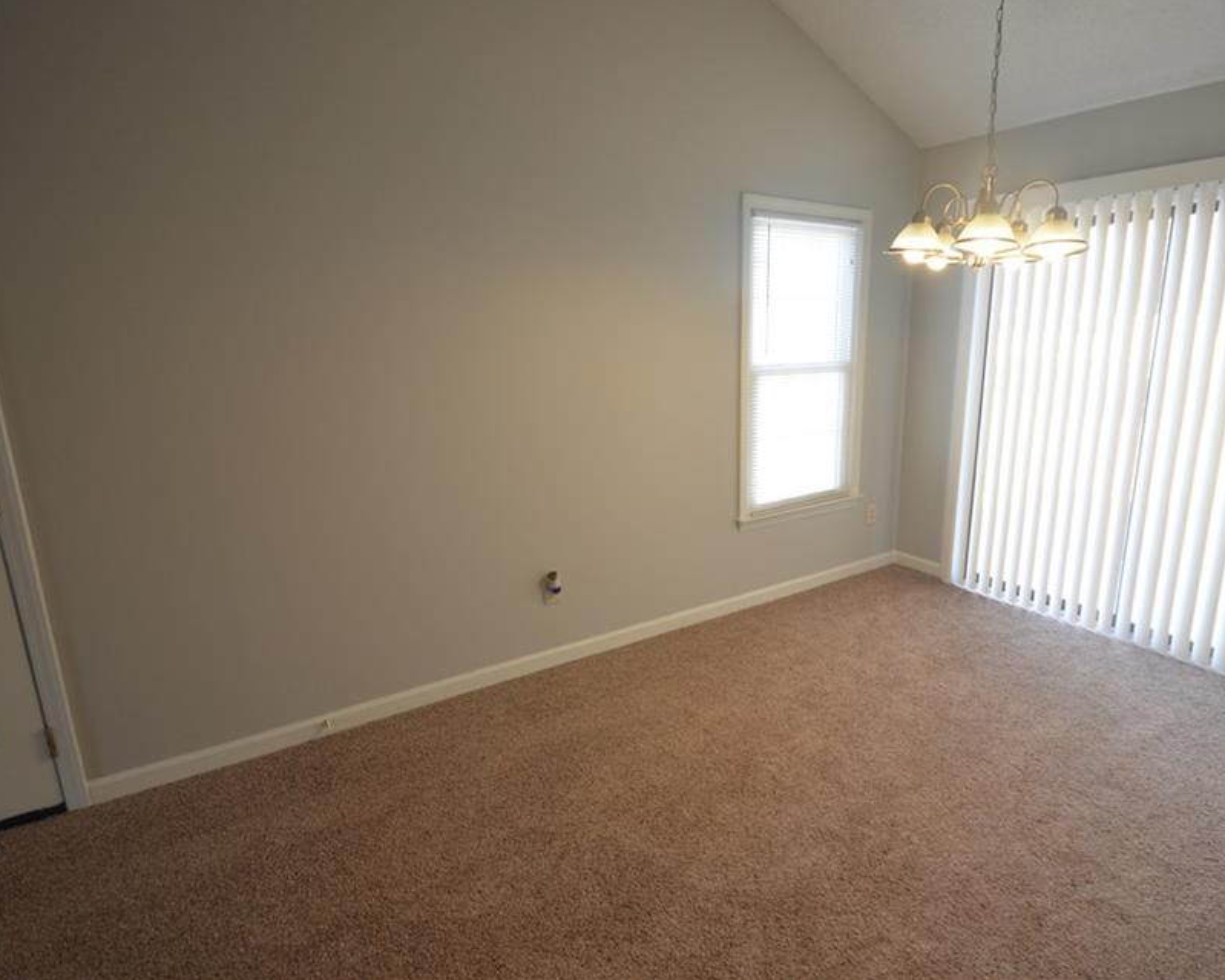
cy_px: 464
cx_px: 704
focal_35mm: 18
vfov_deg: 73.7
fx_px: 653
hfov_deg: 85.8
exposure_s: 1/80
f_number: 4.5
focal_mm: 10
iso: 400
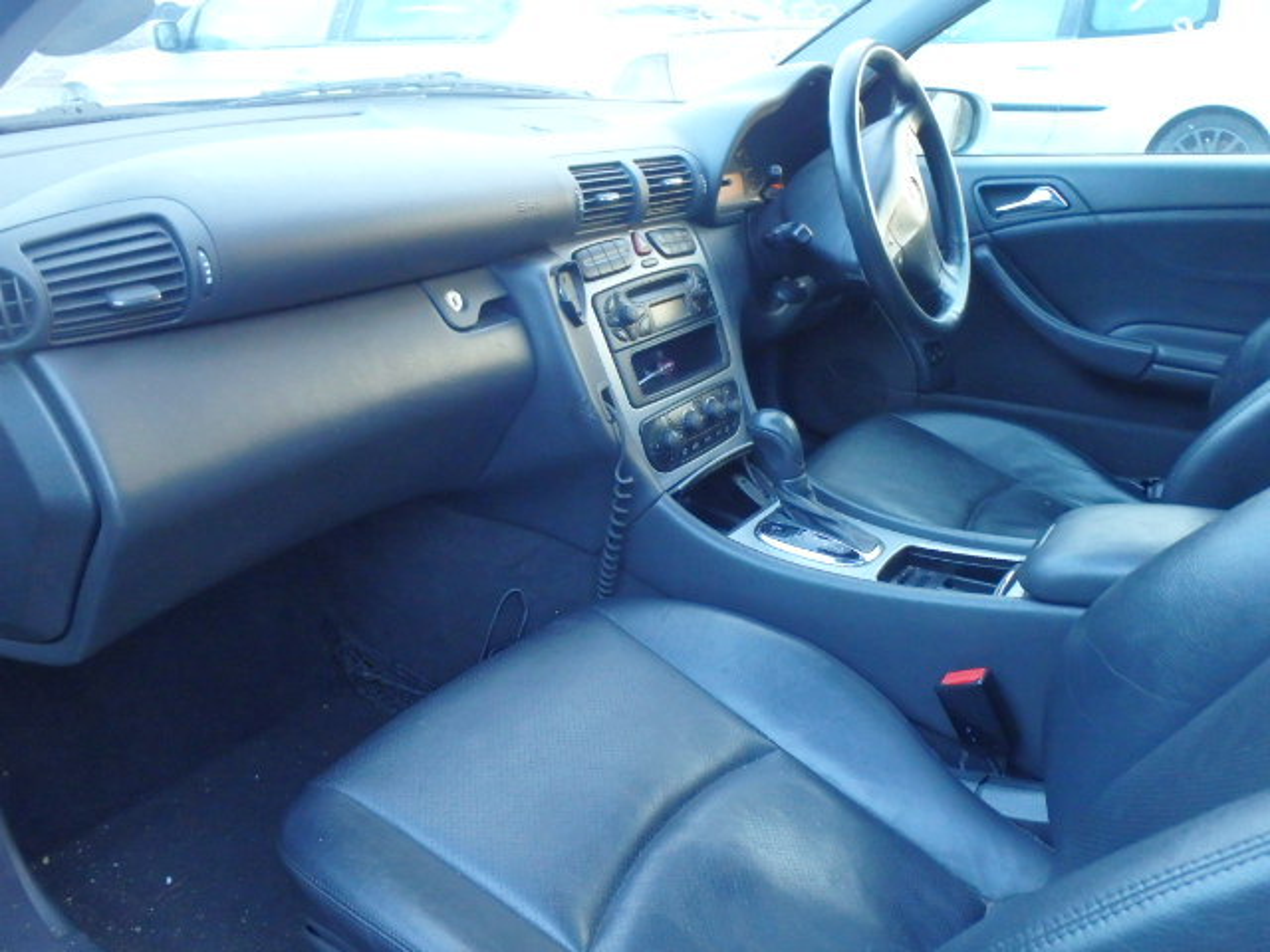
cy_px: 476
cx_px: 635
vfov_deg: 49.7
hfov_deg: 63.4
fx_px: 1027
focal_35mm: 28
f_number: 3.9
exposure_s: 1/30
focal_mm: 5
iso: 800
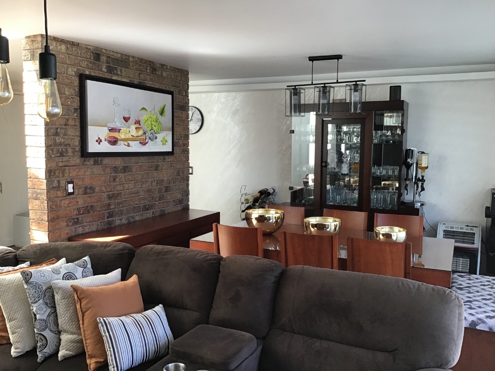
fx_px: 443
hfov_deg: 58.3
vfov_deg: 45.5
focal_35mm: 31
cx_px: 248
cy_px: 186
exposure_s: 1/40
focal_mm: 3.3
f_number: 2.4
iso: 25
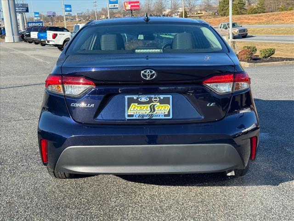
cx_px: 147
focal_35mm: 48
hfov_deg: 39.7
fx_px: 408
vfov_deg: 30.3
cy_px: 110
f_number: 1.78
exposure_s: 1/1427
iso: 64
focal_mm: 6.76
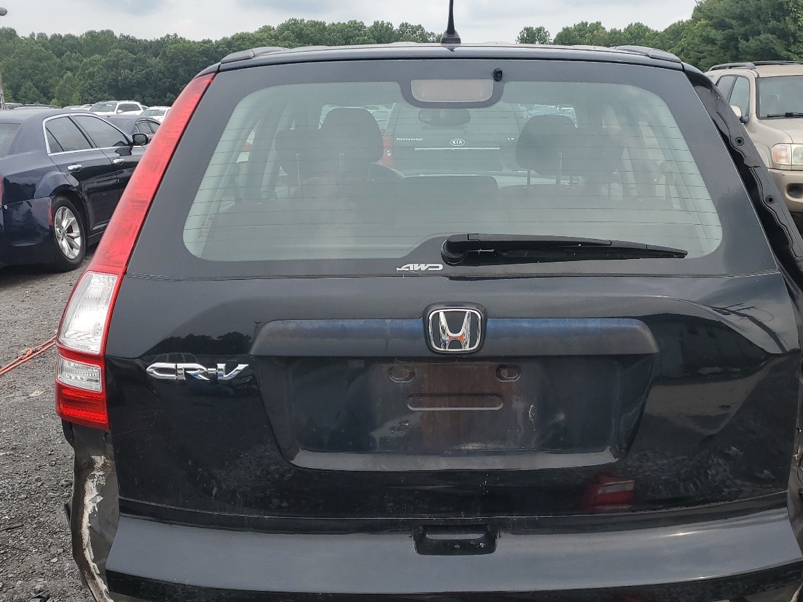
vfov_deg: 39.6
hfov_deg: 51.1
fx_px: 835
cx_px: 466
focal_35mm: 36
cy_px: 336
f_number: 1.5
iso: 50
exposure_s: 1/1429
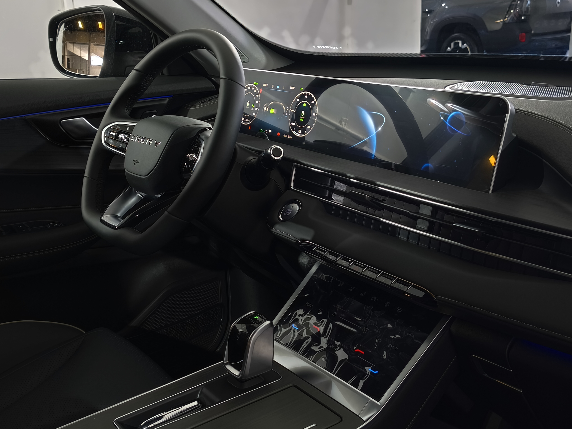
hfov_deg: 45.8
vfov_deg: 35.1
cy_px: 214
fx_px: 677
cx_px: 286
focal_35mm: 41
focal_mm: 5.35
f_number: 1.7
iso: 800
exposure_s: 1/25
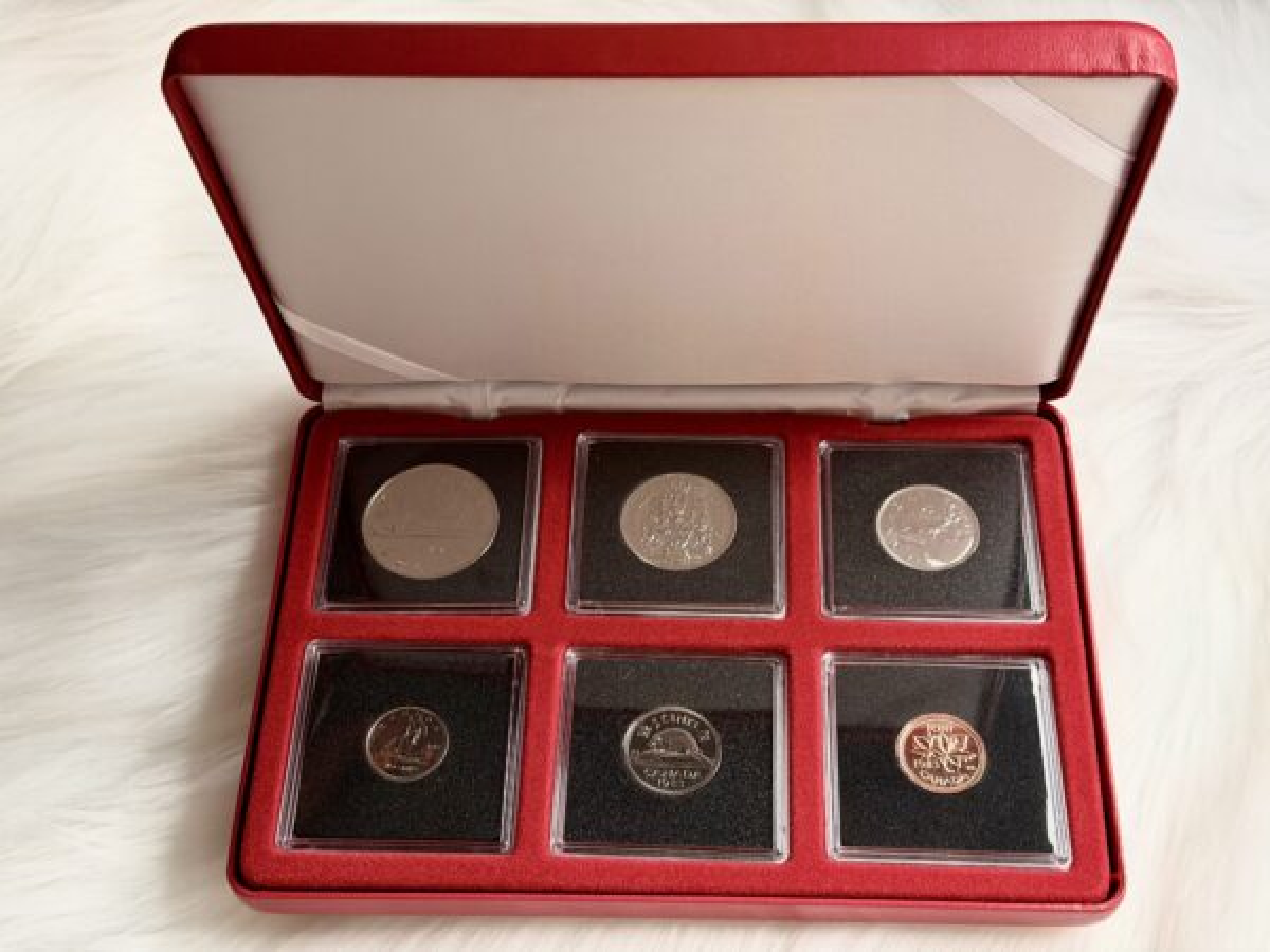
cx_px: 635
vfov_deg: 30.3
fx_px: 1761
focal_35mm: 48
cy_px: 476
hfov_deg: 39.7
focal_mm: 6.76
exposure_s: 1/42
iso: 250
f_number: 1.78
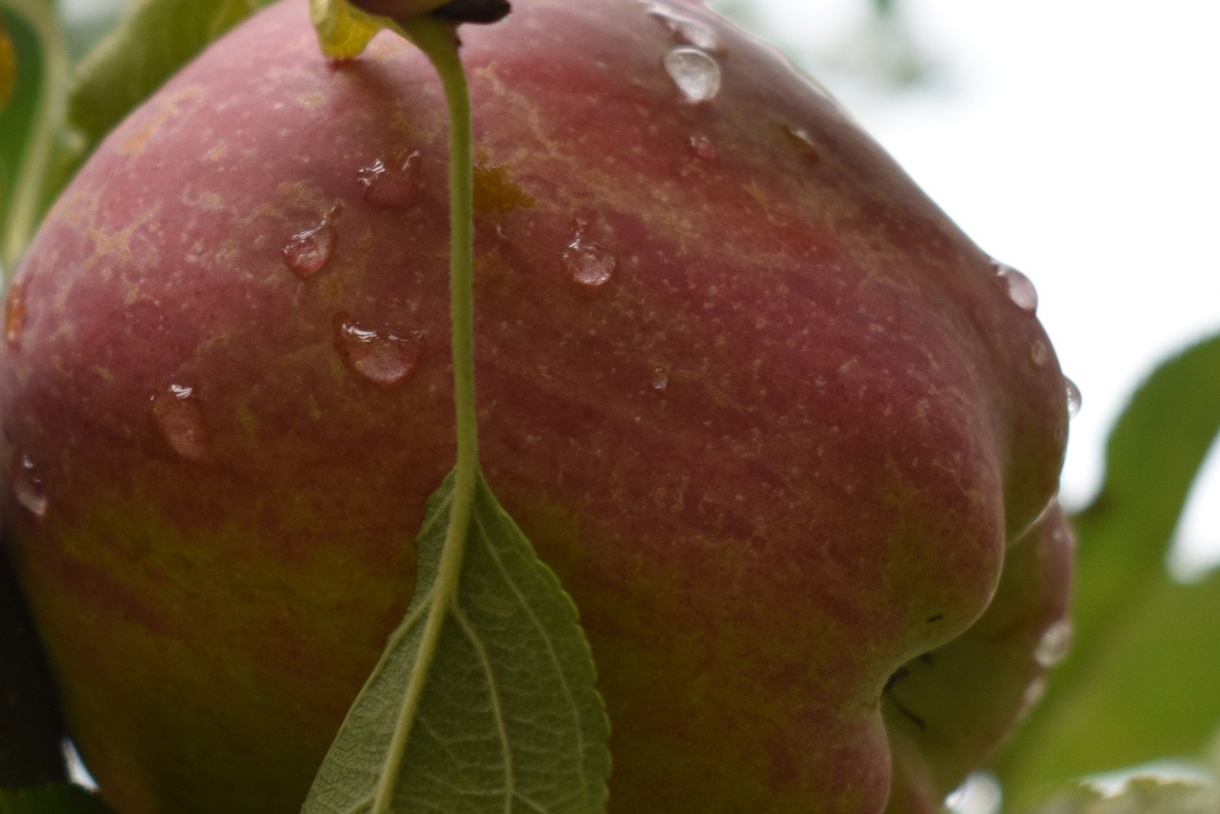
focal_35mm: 139
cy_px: 505
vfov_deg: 9.9
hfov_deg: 14.7
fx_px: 4711
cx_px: 390
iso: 250
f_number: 5.6
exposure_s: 1/250
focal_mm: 46
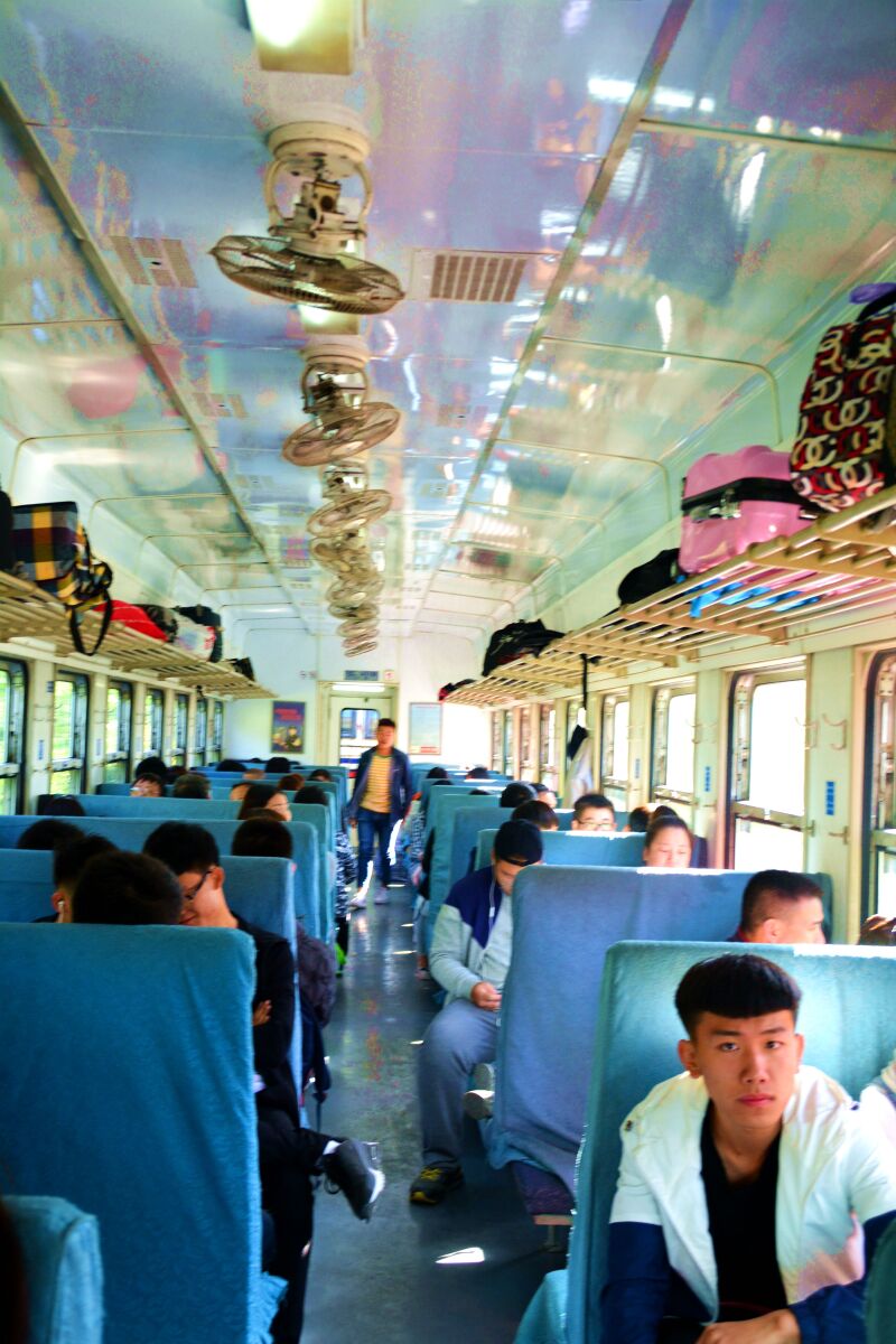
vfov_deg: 46.4
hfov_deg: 31.9
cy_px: 672
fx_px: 1568
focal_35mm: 42
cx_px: 448
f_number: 8
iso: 800
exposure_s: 1/40
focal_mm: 28
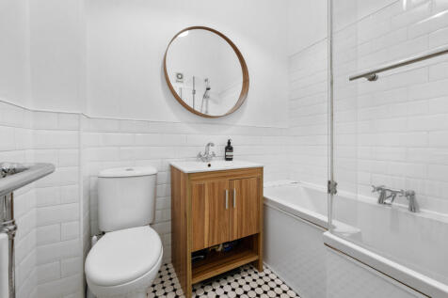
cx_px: 224
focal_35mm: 14
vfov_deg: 81.2
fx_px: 174
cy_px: 149
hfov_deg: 104.3
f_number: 8
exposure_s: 1/5
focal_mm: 14
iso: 640
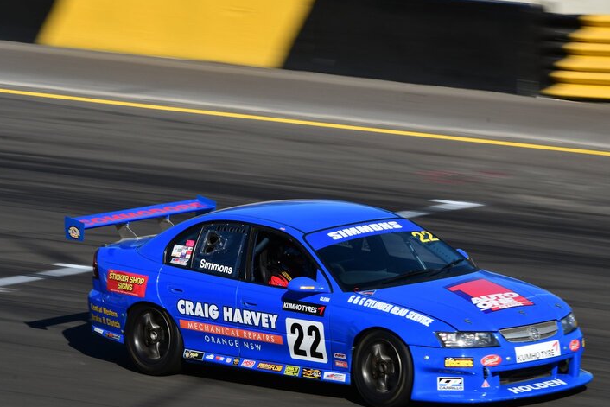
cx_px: 340
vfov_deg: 3.5
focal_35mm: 391
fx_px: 6626
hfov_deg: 5.3
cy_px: 215
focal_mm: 230
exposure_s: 1/200
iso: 250
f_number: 16
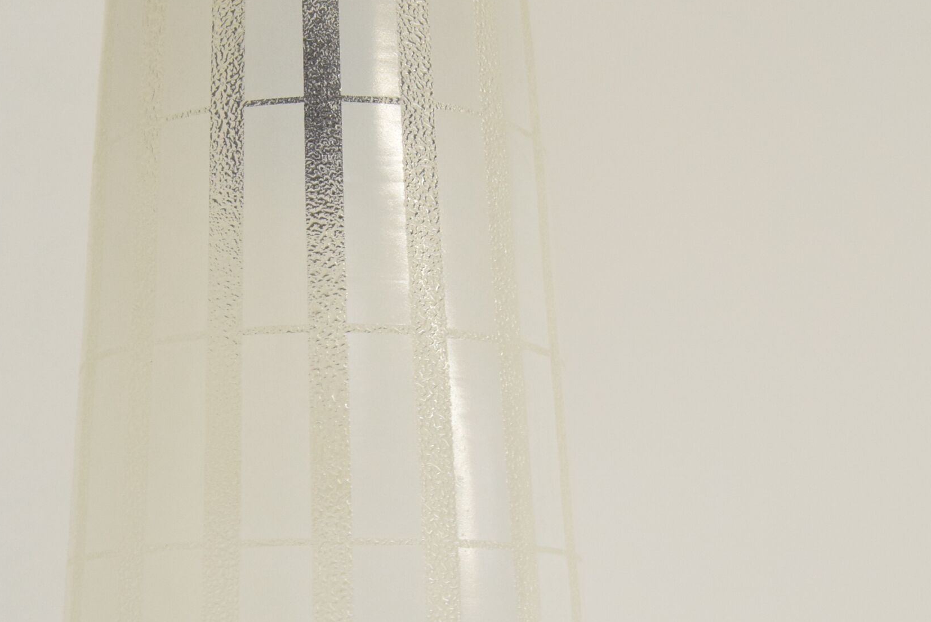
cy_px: 357
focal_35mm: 76
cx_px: 304
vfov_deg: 18.0
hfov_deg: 26.5
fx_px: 1967
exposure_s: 1/200
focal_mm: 28
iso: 1600
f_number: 7.1
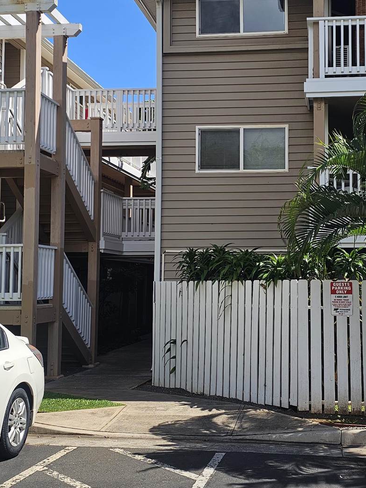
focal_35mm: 51
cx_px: 269
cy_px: 217
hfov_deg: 28.2
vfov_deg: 37.5
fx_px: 719
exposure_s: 1/628
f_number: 1.7
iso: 10
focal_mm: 6.3
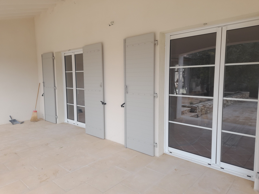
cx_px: 130
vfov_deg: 54.9
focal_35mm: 25
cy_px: 97
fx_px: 187
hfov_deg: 69.4
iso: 20
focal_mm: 4.6
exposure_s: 1/112
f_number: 2
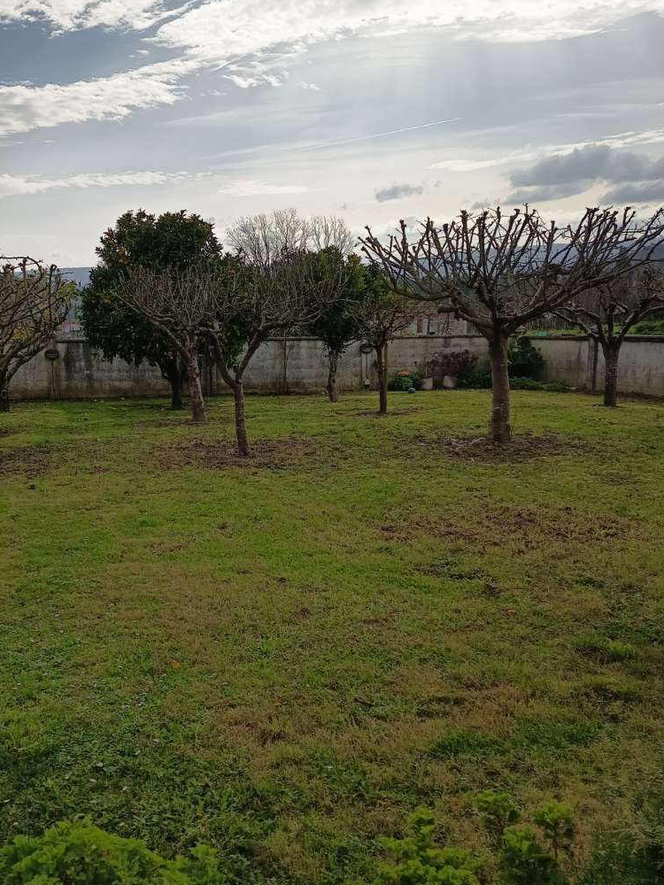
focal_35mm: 36
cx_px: 170
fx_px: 921
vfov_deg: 51.3
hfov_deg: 38.7
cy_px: 462
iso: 51
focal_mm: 5.24
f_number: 1.7
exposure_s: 1/684
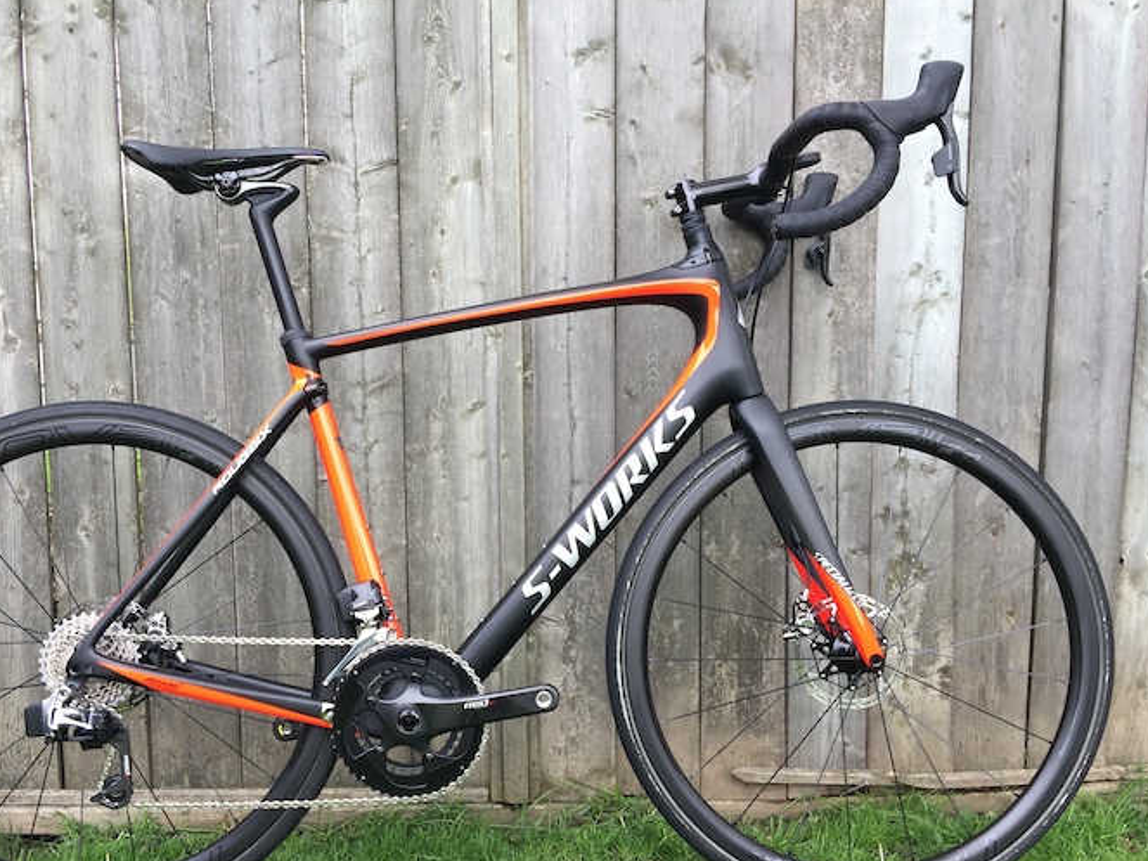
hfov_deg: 52.5
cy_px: 513
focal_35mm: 35
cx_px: 493
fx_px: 1161
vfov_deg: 40.5
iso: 32
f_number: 2.2
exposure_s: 1/134
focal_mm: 4.15
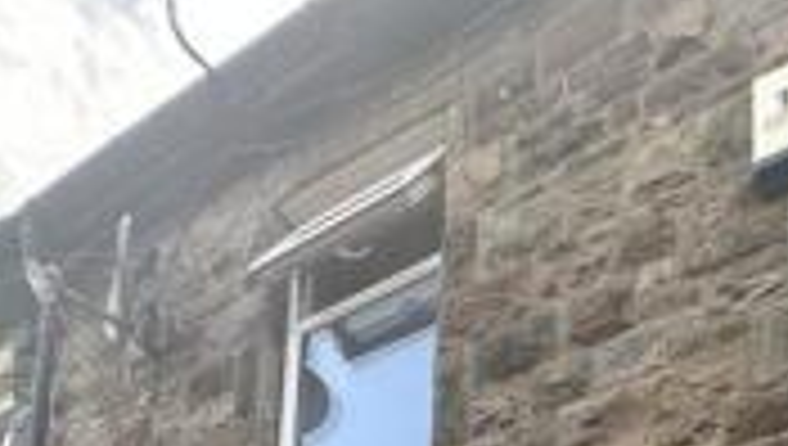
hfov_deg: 46.6
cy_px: 944
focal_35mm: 38
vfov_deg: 17.8
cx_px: 734
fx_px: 795
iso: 40
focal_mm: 2.22
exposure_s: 1/228
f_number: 2.2
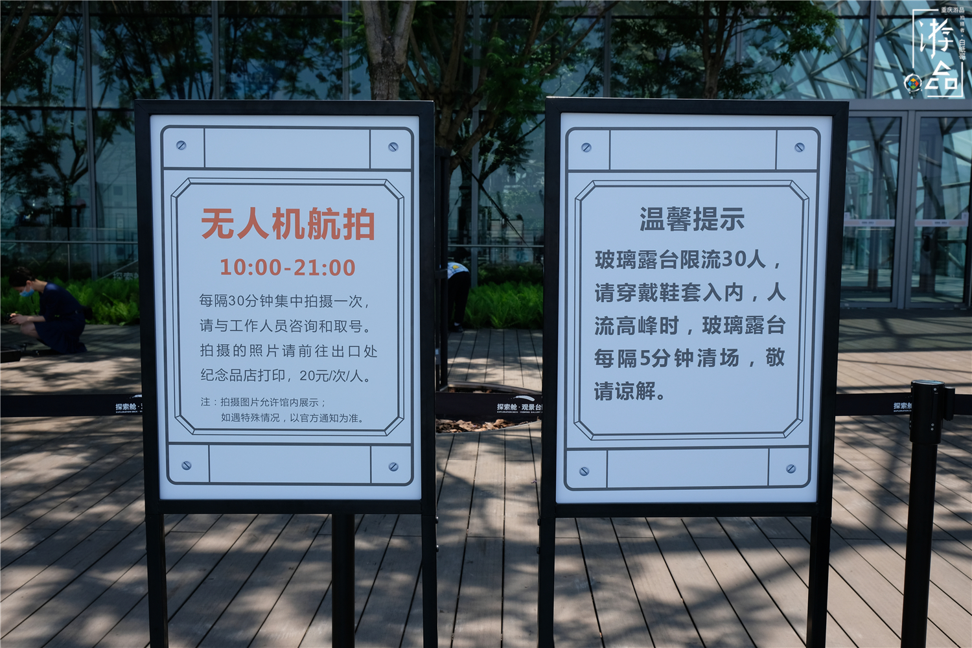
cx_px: 486
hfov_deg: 54.4
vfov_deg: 37.9
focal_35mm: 35
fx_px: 945
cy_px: 324
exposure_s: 1/210
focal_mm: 23.3
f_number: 8
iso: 200
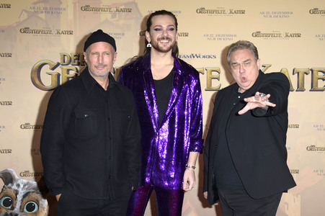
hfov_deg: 29.7
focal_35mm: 68
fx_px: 613
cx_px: 162
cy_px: 108
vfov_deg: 20.0
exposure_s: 1/250
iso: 500
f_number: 5.6
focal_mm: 68
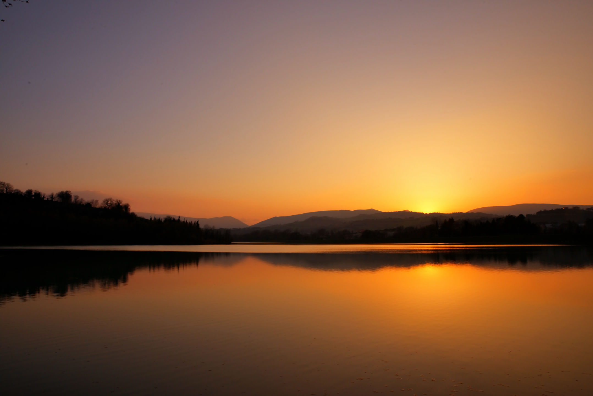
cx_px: 296
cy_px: 198
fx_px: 395
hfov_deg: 73.7
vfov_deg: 53.2
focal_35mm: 24
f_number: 20
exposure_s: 1/125
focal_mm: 24
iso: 250
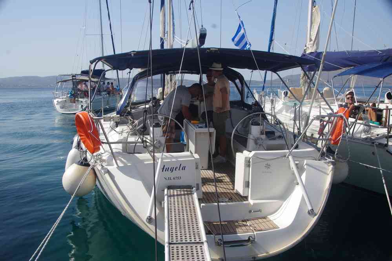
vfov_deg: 38.2
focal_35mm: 35
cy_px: 130
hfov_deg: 54.9
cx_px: 196
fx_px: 377
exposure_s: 1/125
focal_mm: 23.1
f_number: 11
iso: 200
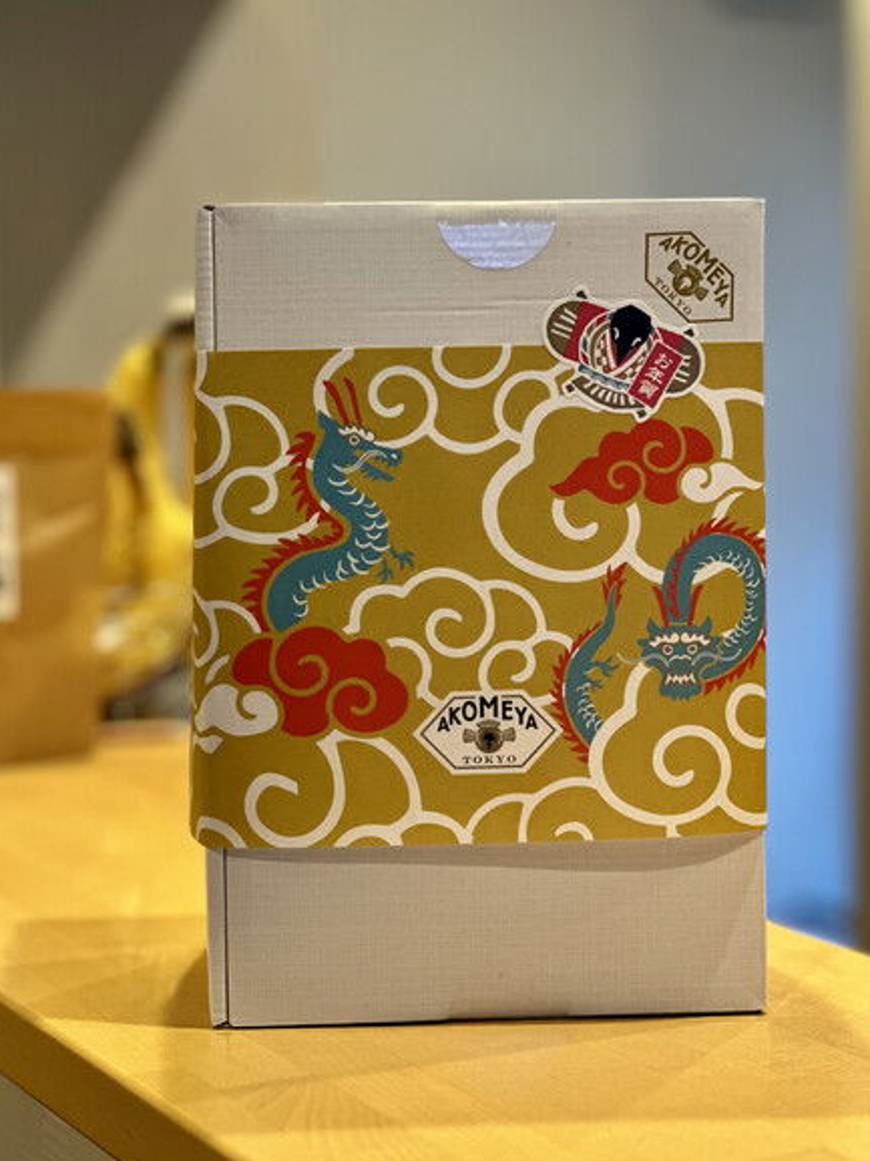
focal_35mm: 80
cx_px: 422
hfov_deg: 18.4
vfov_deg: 24.4
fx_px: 2683
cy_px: 587
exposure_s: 1/33
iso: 200
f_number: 2.8
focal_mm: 9
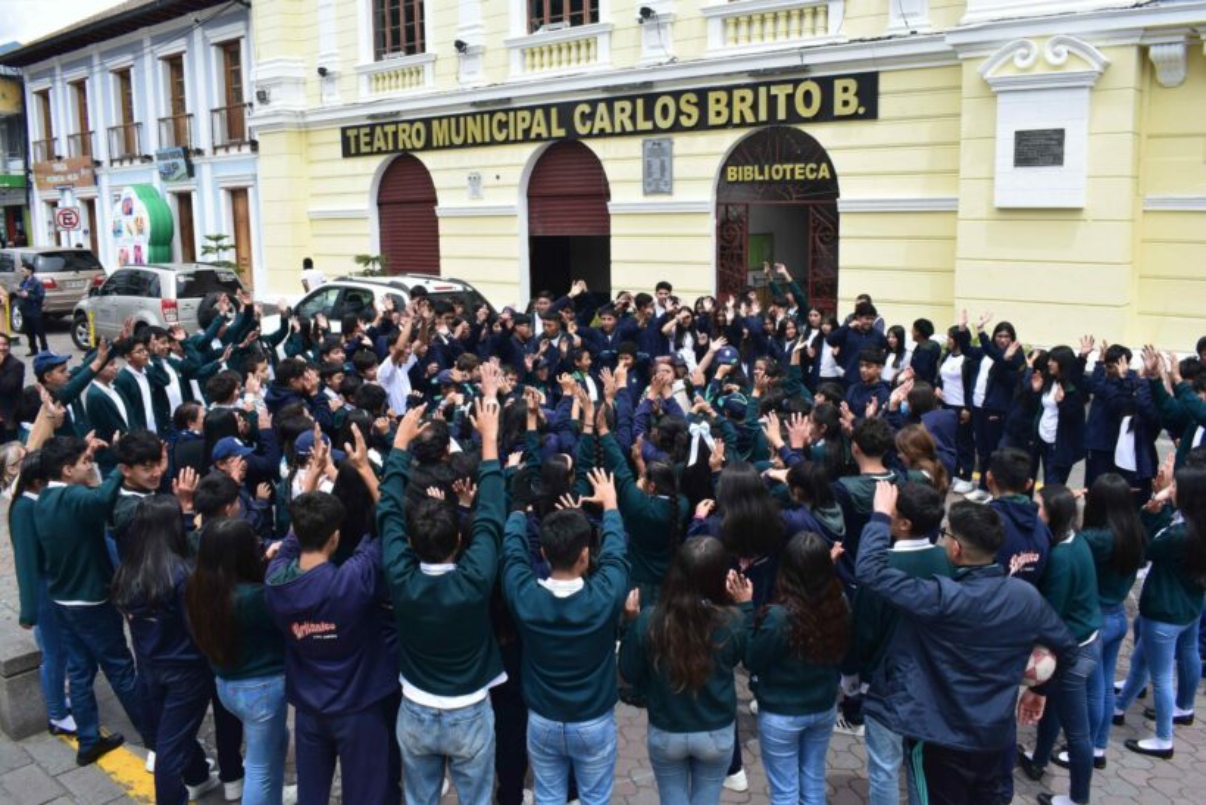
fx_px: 1005
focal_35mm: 30
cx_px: 603
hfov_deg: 61.9
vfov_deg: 43.6
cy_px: 402
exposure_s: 1/400
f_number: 11
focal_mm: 20
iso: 400
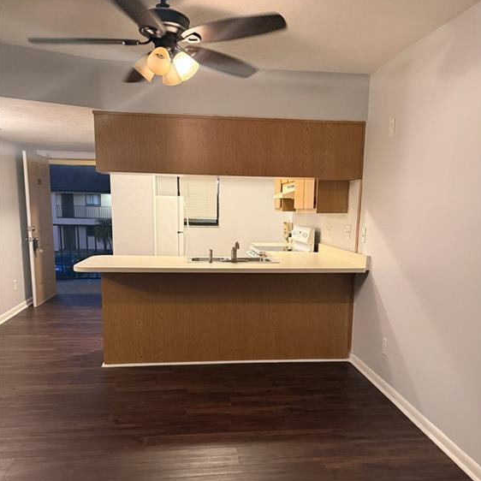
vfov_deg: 55.2
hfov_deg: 55.6
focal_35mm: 29
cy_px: 292
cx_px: 245
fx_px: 456
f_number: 1.78
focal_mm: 6.76
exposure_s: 1/60
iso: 640
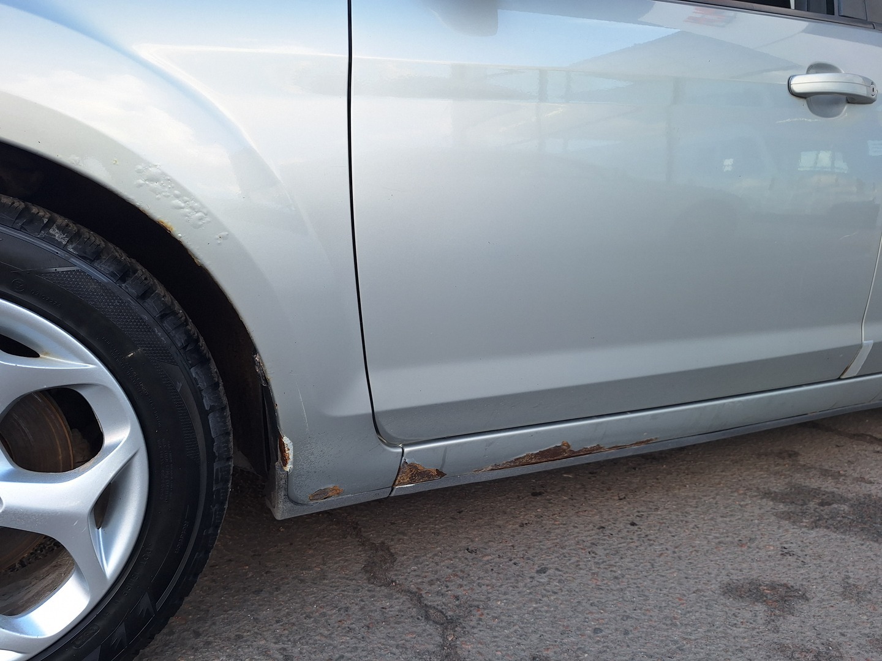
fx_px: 586
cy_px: 330
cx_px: 441
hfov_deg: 73.9
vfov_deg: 58.9
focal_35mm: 23
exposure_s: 1/268
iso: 40
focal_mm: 5.54
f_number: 1.8
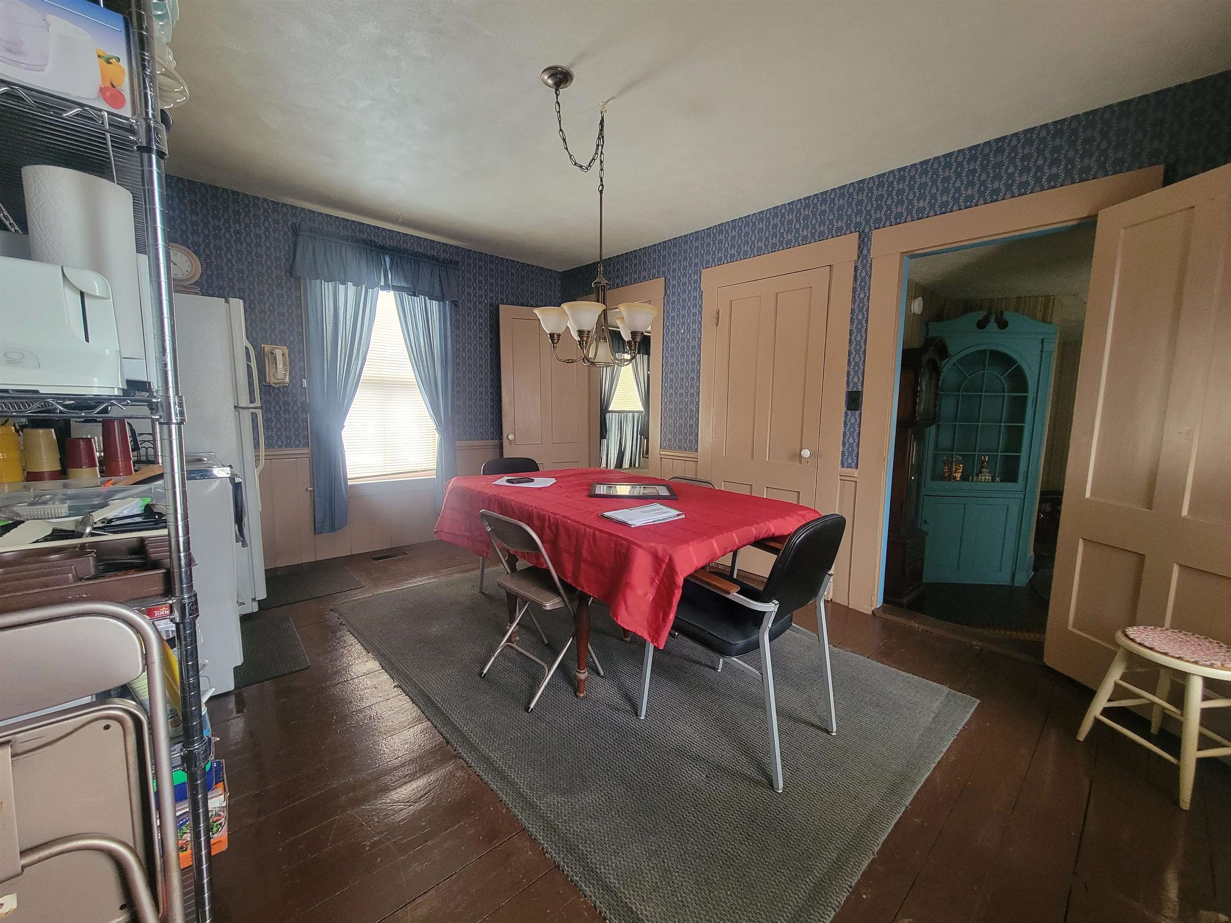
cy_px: 462
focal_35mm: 13
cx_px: 616
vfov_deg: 89.9
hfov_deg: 106.2
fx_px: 462
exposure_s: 1/30
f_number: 2.2
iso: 500
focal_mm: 2.2
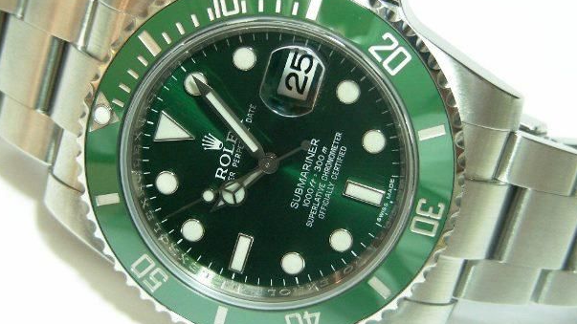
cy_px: 144
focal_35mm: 81
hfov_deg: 26.2
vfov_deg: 14.9
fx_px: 1239
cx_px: 284
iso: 200
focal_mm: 11.7
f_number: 3.5
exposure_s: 1/19.6
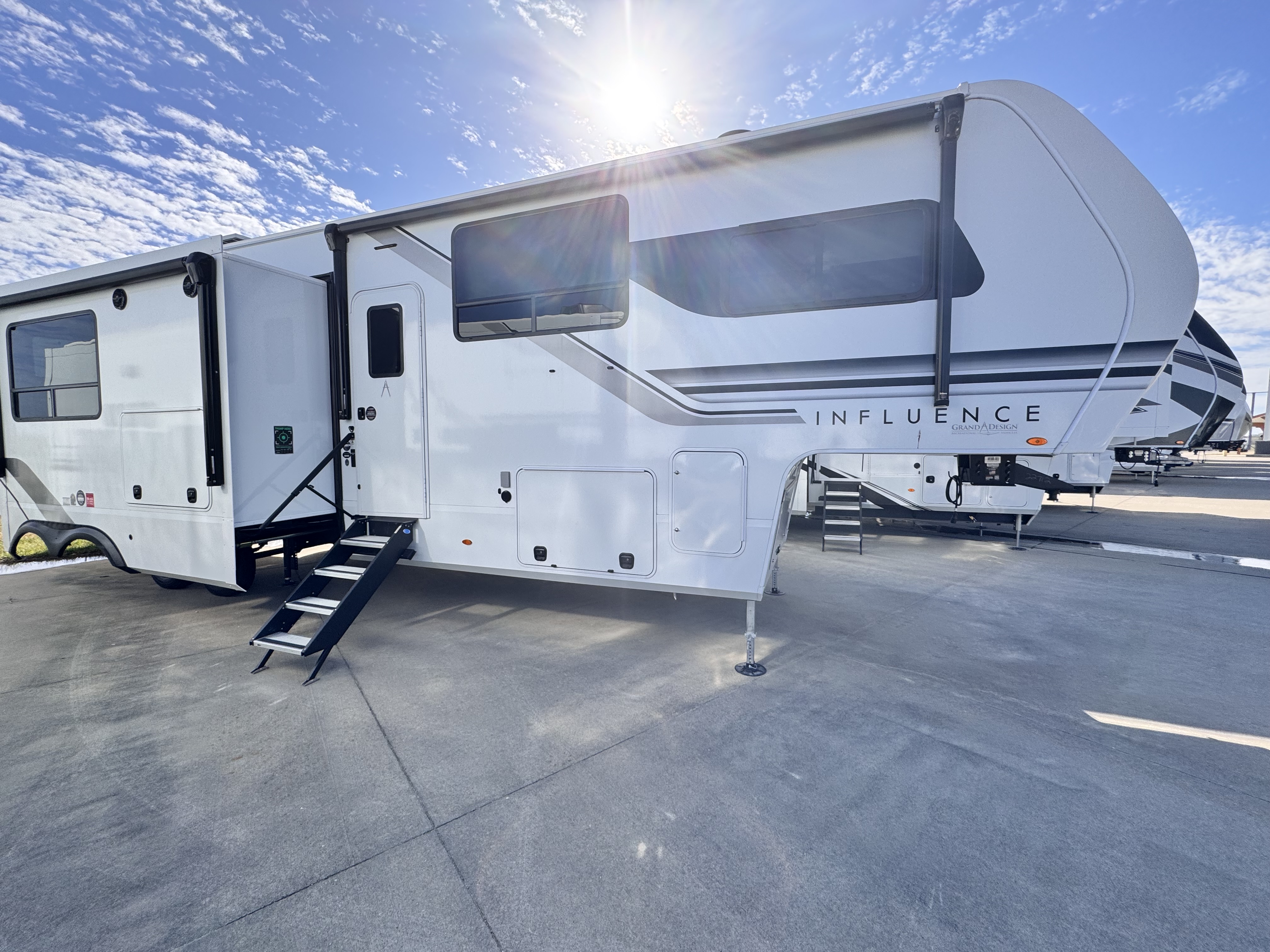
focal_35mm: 14
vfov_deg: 85.7
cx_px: 635
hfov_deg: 102.1
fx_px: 514
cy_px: 476
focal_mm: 2.22
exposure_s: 1/1395
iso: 50
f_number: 2.2
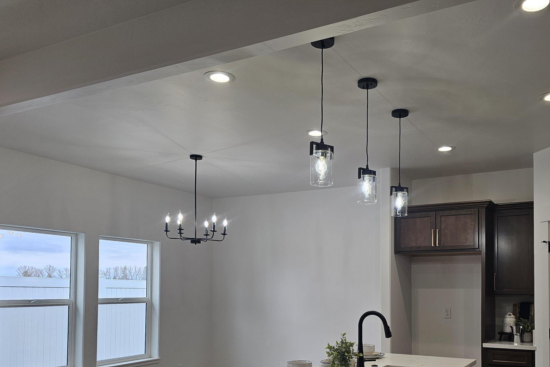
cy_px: 271
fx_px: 504
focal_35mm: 33
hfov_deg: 56.8
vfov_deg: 39.0
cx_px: 329
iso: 50
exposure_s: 1/120
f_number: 1.7
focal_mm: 6.3
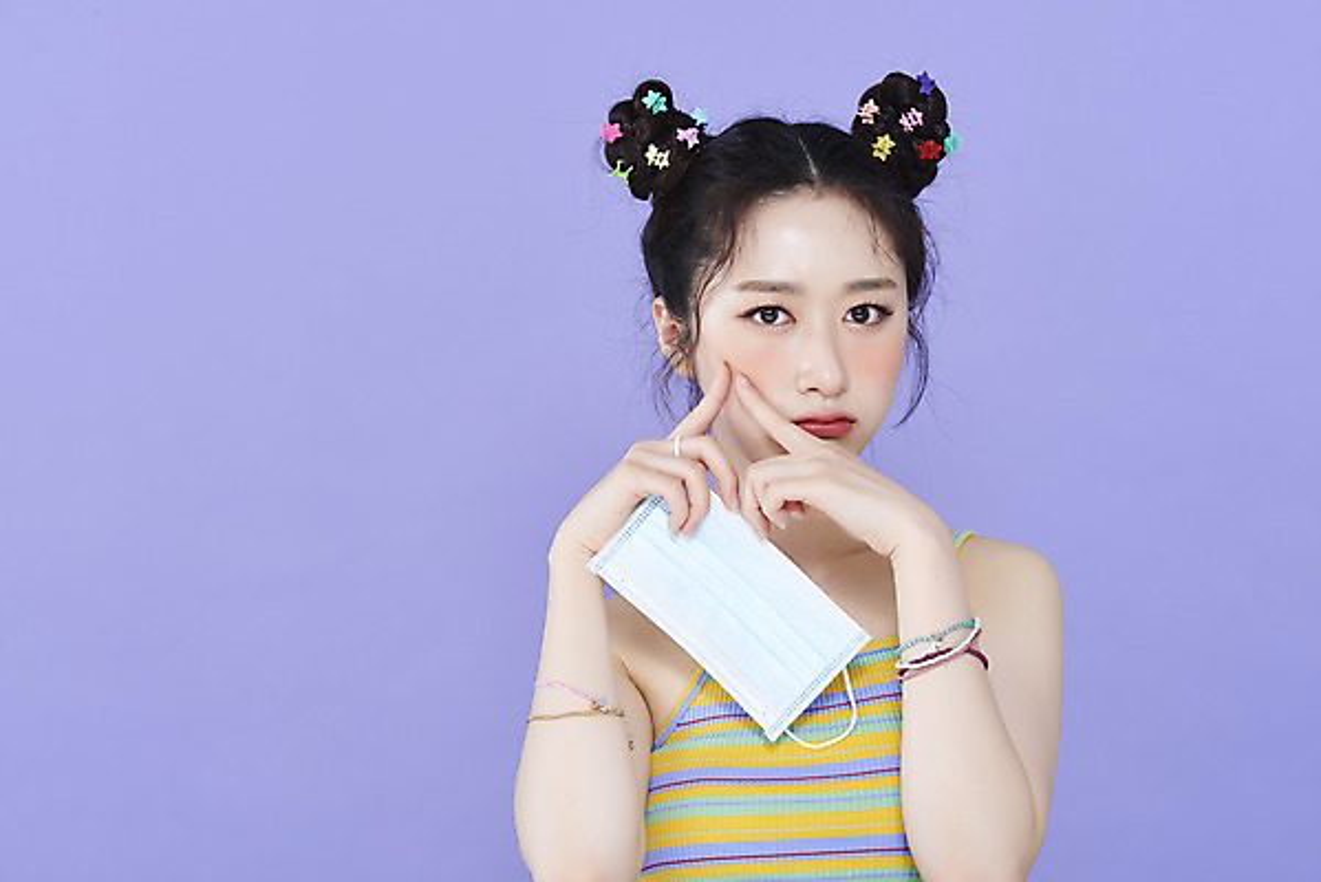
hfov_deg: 19.4
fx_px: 3855
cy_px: 441
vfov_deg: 13.1
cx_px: 660
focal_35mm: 105
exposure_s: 1/125
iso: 64
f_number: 11
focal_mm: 105
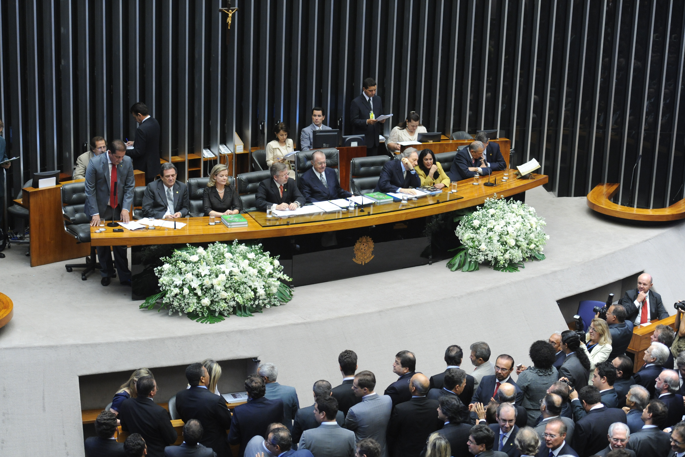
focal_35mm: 71
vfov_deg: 19.2
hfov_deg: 28.5
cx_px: 341
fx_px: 1351
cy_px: 231
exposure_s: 1/80
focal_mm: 70
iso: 2000
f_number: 2.8
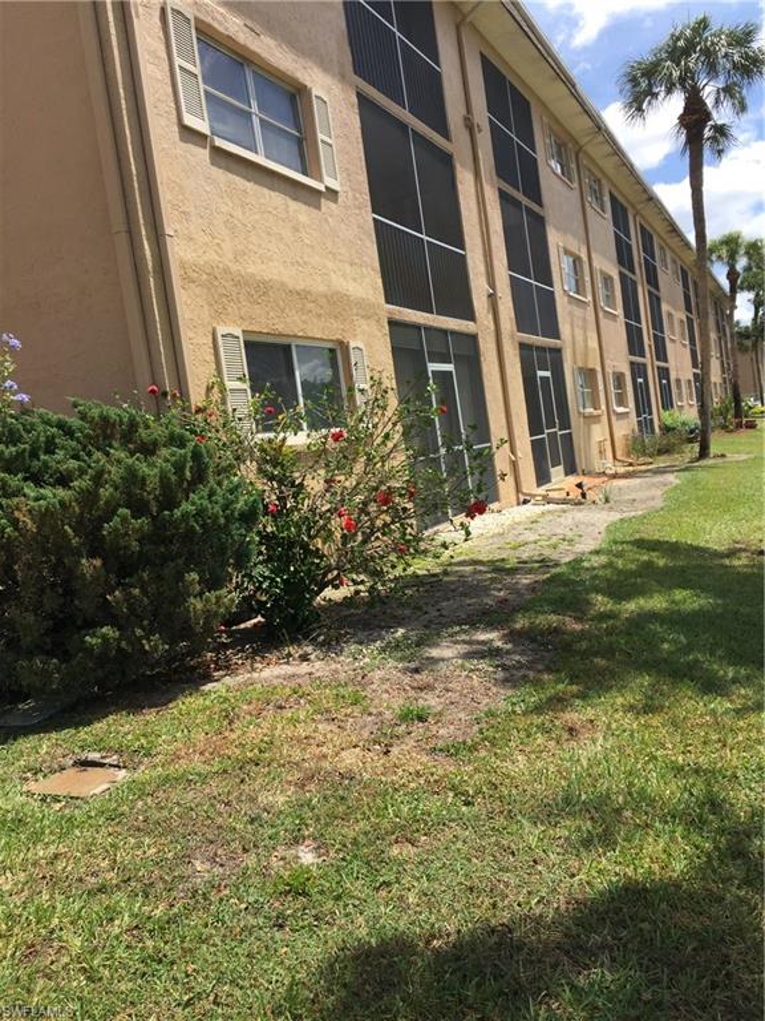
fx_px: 855
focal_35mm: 29
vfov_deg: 61.7
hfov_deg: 48.2
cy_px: 510
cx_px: 382
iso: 32
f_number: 2.2
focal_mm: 4.15
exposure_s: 1/1582
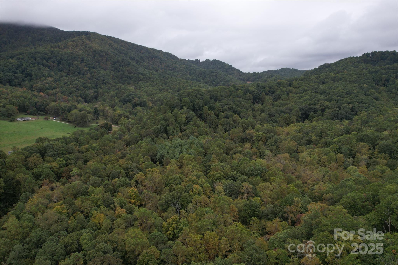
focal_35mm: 22
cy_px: 132
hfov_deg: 78.6
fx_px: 243
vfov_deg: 57.2
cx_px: 199
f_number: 2.8
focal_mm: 8.38
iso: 100
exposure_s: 1/725
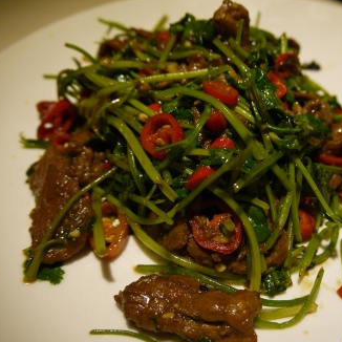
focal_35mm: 34
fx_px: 380
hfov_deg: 47.7
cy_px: 174
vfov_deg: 48.4
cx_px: 228
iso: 160
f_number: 3.5
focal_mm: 14
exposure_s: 1/80
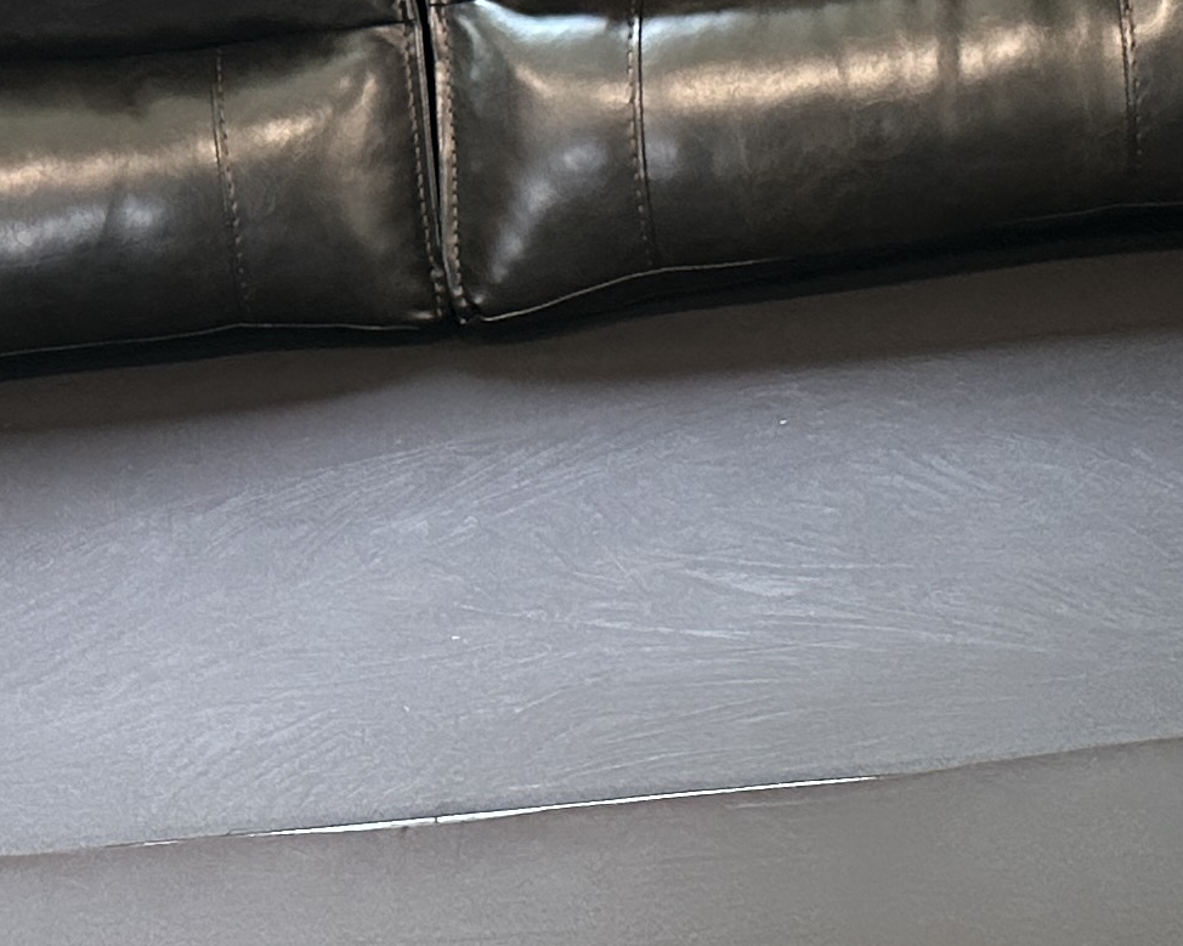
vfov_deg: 15.2
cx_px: 111
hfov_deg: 19.4
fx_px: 3396
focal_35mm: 97
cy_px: 1167
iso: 640
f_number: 1.78
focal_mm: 6.86
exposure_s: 1/60
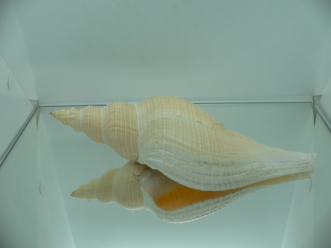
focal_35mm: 35
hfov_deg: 52.6
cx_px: 166
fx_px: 335
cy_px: 124
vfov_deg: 40.7
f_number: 2.8
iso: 80
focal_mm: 4.6
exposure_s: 1/80
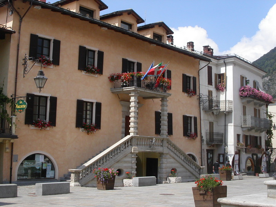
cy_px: 104
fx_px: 399
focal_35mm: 50
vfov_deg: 29.1
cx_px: 138
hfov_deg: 38.2
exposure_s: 1/350
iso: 100
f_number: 8
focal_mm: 10.3
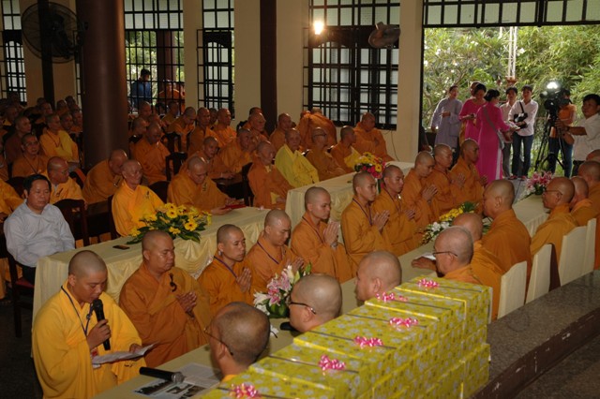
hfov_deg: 38.9
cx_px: 300
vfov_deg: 26.5
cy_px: 200
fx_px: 850
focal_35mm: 51
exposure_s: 1/100
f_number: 5
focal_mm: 34
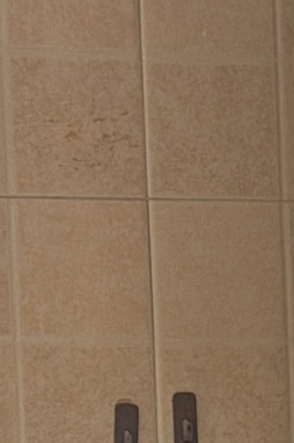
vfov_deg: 6.0
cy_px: 856
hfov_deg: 4.0
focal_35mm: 335
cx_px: 923
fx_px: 4111
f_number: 1.78
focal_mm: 6.76
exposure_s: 1/103
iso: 100
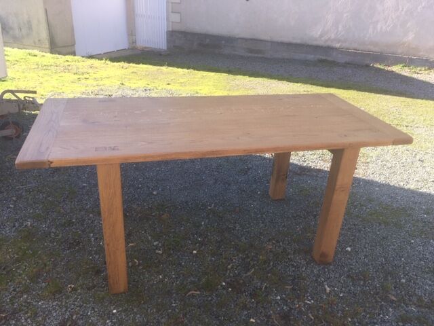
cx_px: 217
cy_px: 163
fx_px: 364
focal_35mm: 29
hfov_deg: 61.7
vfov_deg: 48.2
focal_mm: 4.15
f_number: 2.2
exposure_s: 1/308
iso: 25
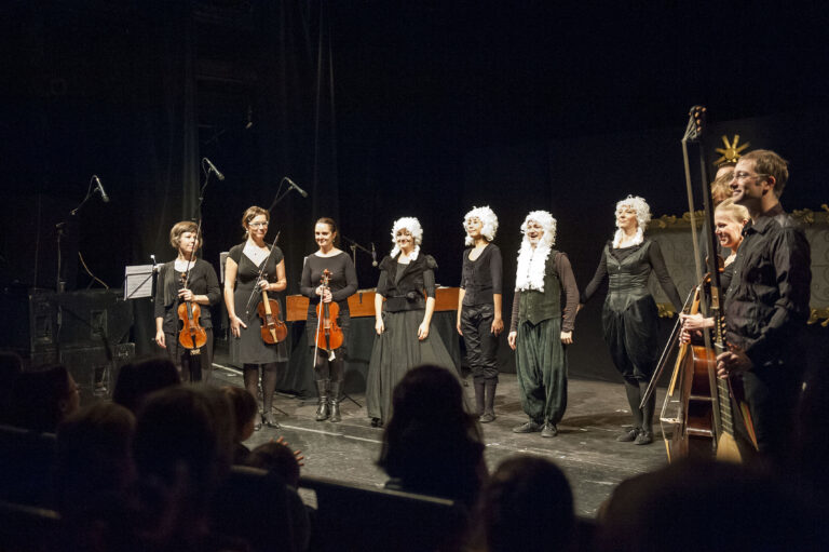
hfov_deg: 44.5
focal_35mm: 44
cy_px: 276
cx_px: 414
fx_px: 1013
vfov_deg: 30.5
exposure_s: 1/80
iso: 6400
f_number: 2.8
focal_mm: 44
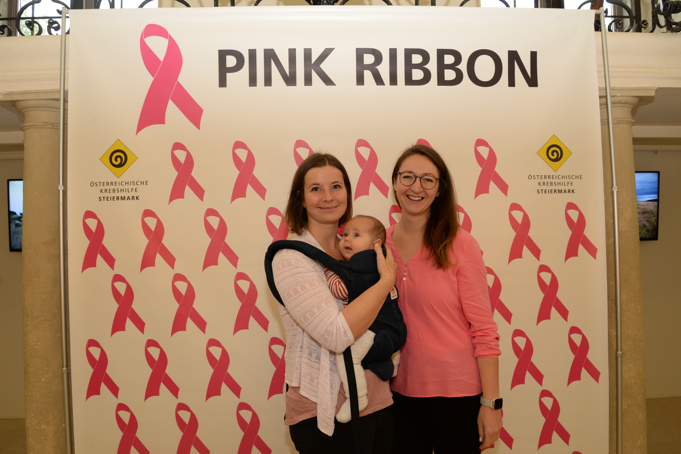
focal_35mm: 24
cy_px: 227
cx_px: 340
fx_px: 454
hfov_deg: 73.7
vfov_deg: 53.1
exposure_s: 1/60
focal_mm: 24
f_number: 7.1
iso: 800
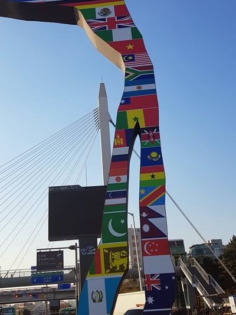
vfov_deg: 47.1
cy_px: 106
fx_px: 354
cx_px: 92
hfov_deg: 36.7
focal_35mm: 39
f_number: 1.7
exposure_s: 1/1824
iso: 40
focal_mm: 4.3
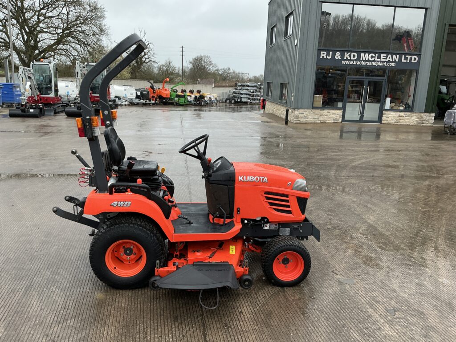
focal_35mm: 28
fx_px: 369
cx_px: 228
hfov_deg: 63.4
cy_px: 171
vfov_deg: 49.7
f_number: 1.8
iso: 25
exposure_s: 1/519
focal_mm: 3
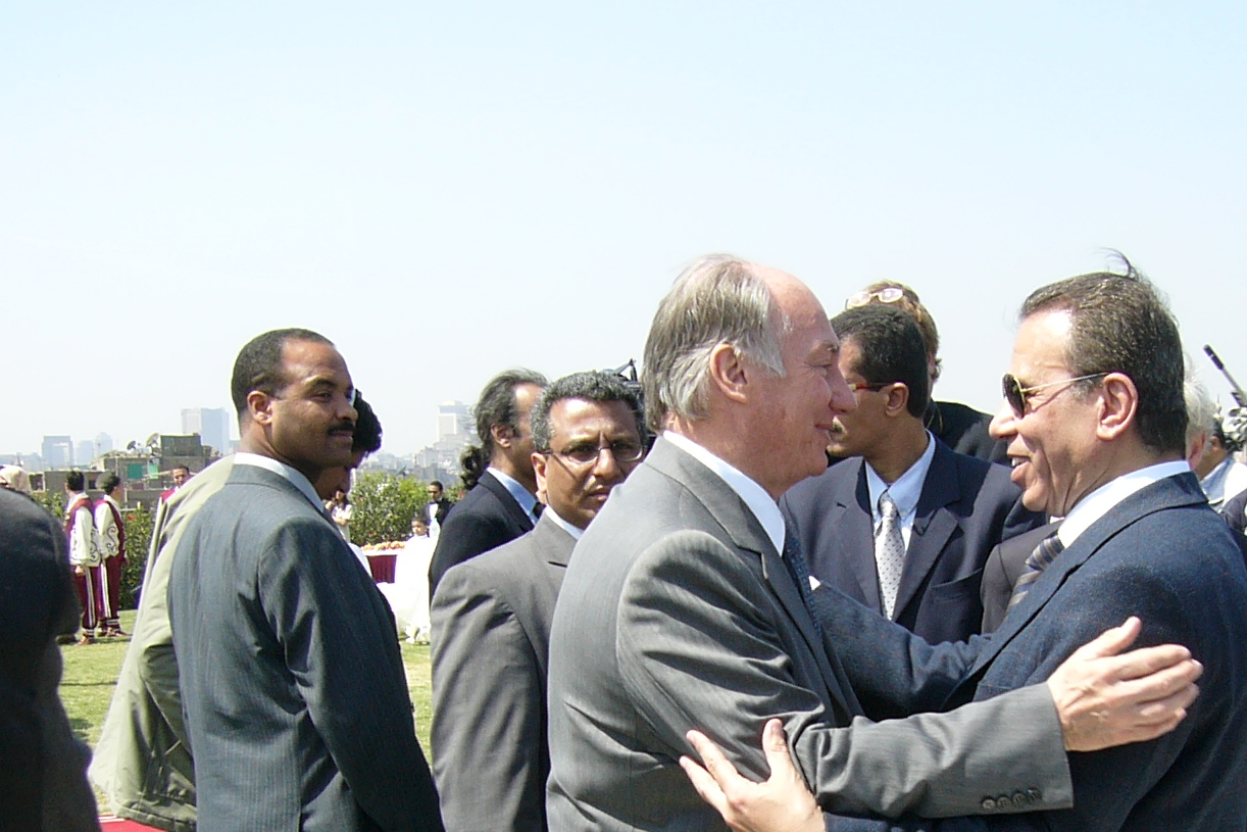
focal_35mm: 61
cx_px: 740
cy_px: 734
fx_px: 2113
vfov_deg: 21.8
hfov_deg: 32.8
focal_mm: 5.8
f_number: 8
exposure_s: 1/80
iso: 50
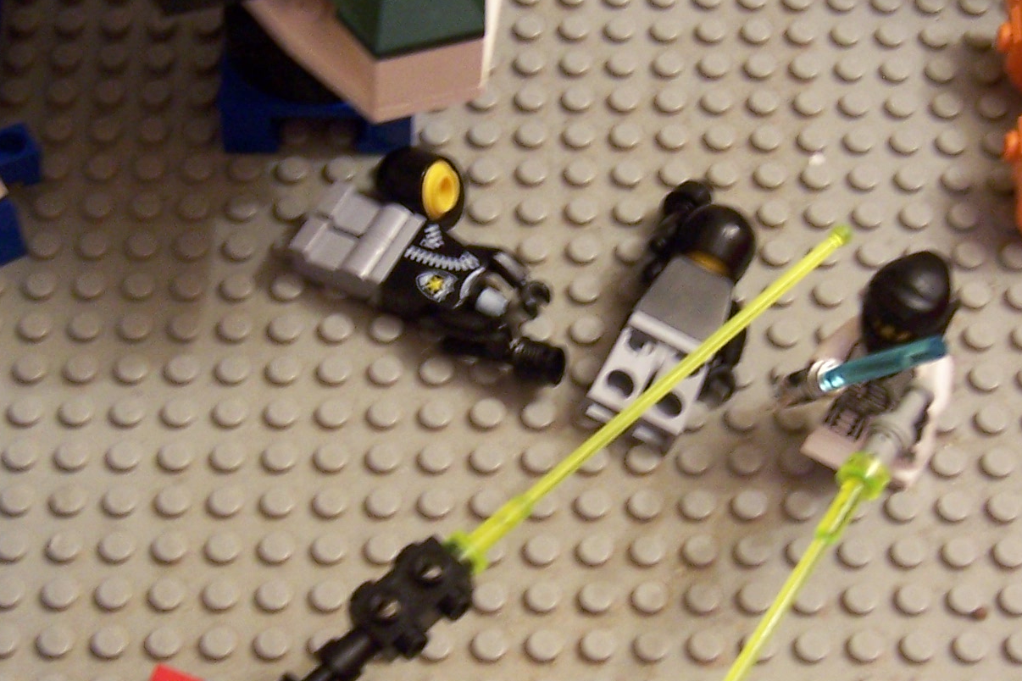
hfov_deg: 25.4
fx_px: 2271
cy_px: 435
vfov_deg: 17.0
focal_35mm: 80
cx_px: 523
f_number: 2.8
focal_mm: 6.2
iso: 160
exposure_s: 1/8
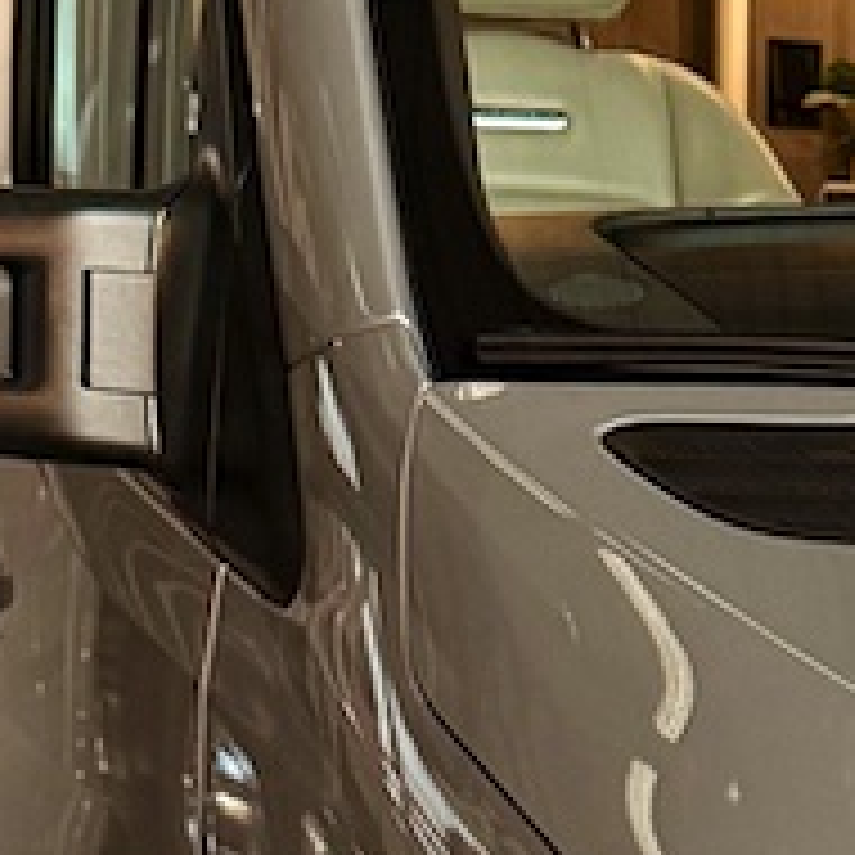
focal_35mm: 149
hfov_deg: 11.0
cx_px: 1530
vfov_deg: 11.4
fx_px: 4164
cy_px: 1105
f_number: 1.78
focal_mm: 6.76
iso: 320
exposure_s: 1/60
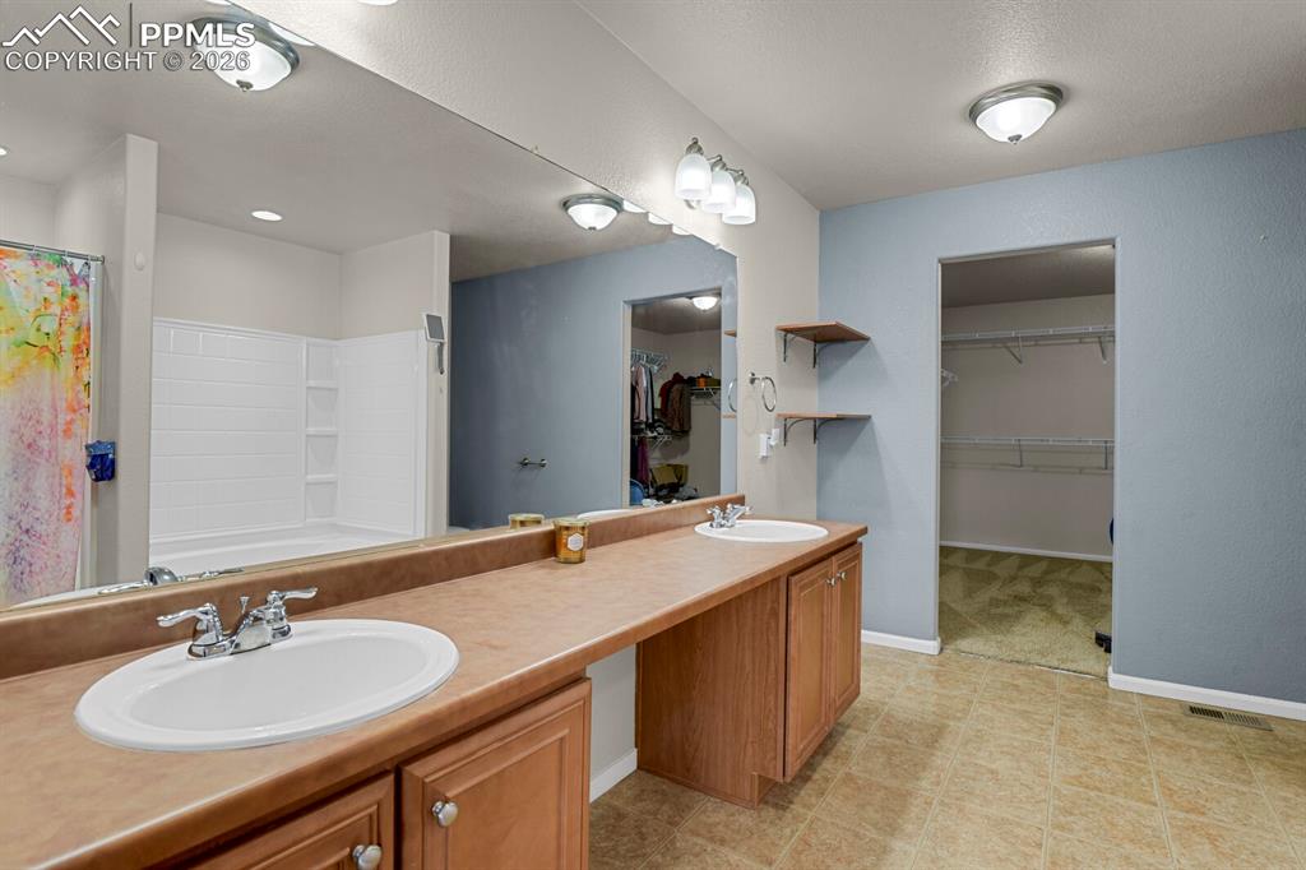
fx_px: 616
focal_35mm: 17
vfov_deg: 70.4
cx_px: 653
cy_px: 435
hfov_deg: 93.3
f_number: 8
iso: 3600
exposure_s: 1/20
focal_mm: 17
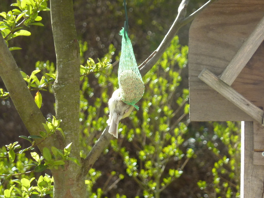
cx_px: 132
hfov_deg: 4.6
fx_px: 3264
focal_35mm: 428
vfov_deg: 3.5
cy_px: 99
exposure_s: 1/250
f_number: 4.9
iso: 160
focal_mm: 49.2
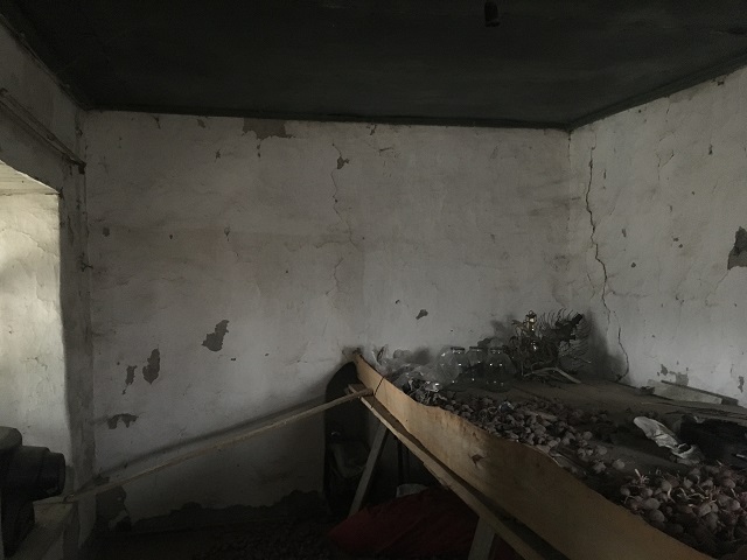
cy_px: 280
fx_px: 626
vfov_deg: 48.2
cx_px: 374
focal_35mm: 29
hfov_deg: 61.7
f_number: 2.2
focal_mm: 4.15
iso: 400
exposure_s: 1/17
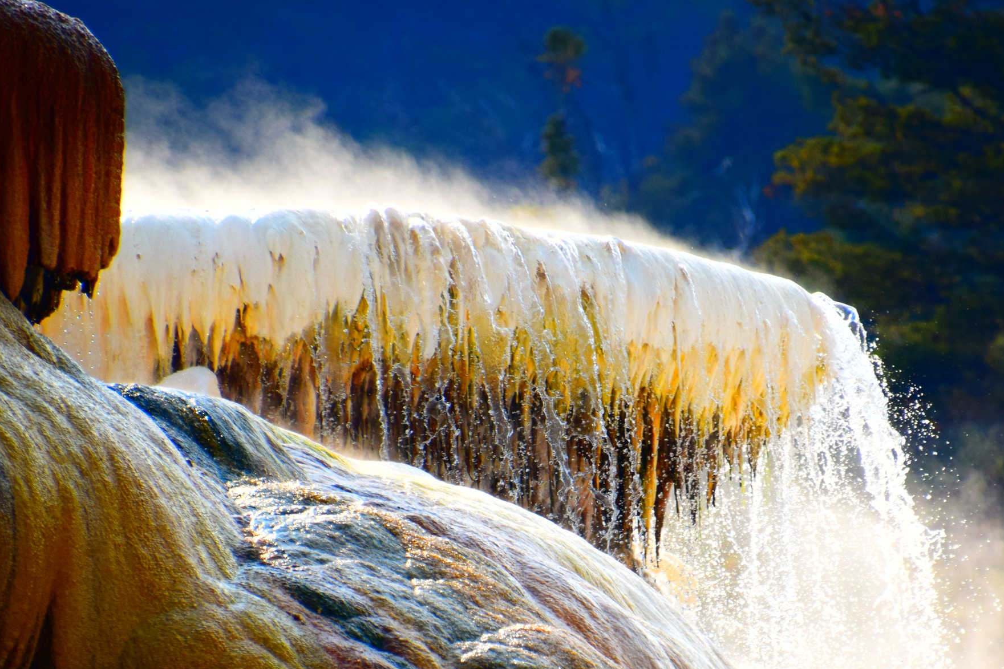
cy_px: 497
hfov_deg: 2.0
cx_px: 531
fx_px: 28526
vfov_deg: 1.3
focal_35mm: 1023
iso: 200
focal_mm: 400
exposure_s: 1/640
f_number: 6.3
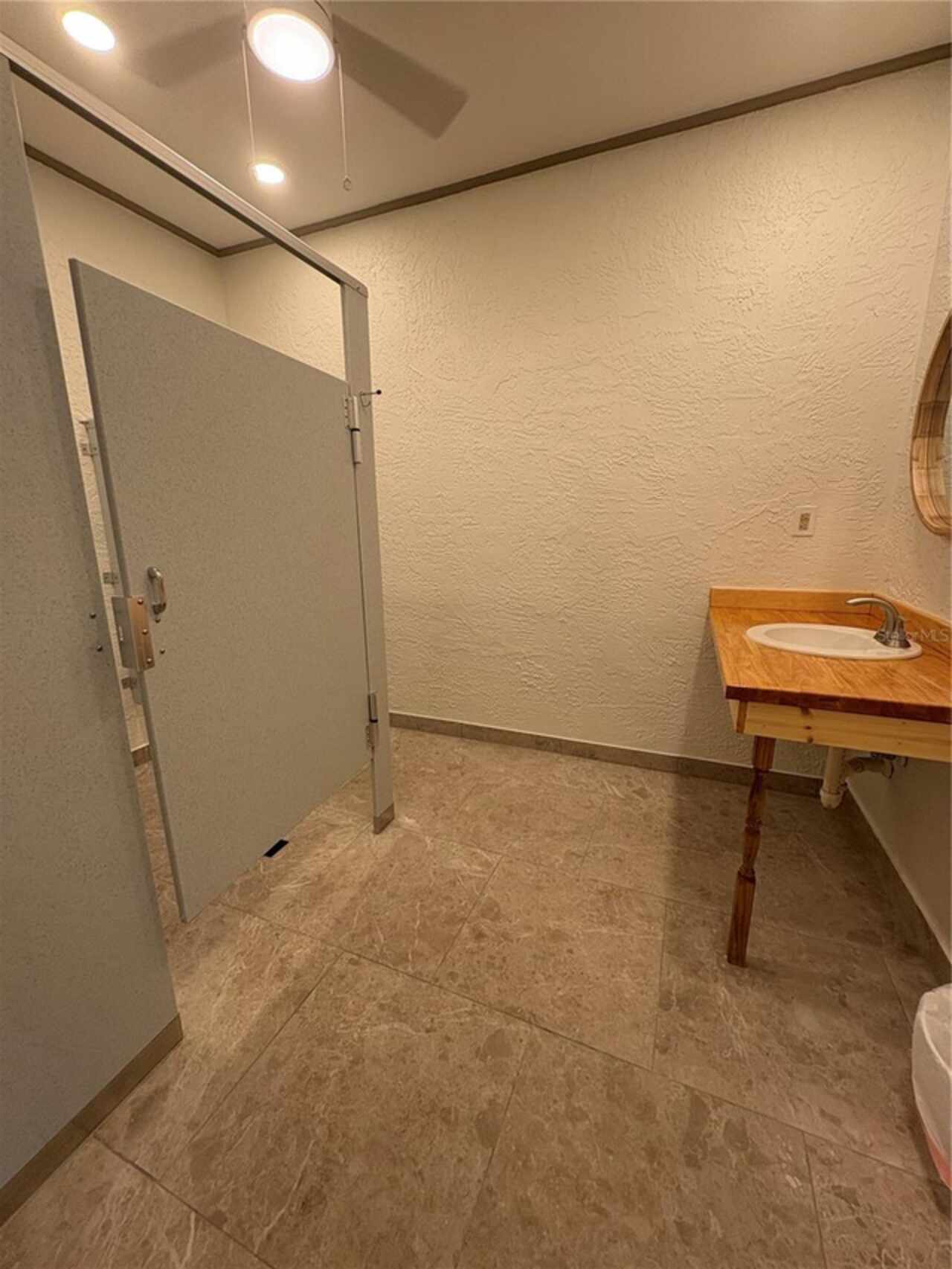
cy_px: 634
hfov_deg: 85.7
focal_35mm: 14
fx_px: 513
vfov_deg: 102.1
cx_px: 476
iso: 80
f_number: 2.2
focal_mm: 2.22
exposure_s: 1/99
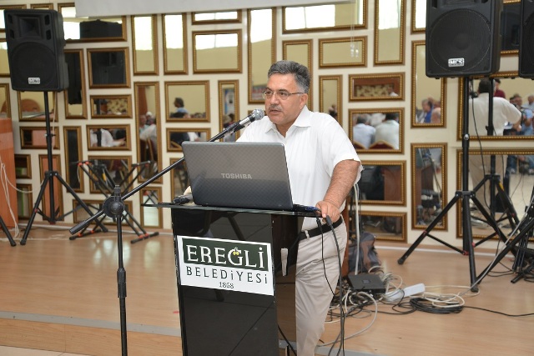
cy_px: 178
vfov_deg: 27.0
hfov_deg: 39.6
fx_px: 742
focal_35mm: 50
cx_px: 267
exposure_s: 1/80
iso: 800
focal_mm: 50
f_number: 4.5
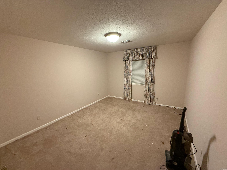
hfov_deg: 102.1
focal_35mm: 14
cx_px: 114
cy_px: 85
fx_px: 92
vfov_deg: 85.7
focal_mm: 2.22
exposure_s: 1/60
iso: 500
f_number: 2.2
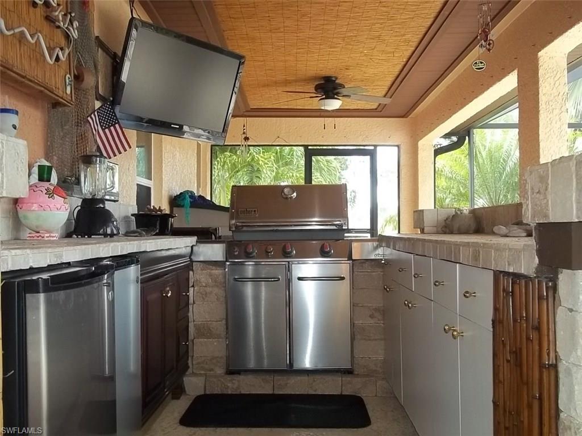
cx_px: 291
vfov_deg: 36.0
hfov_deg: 46.8
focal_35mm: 40
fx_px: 673
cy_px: 218
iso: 160
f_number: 3.2
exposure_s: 1/40
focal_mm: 7.1
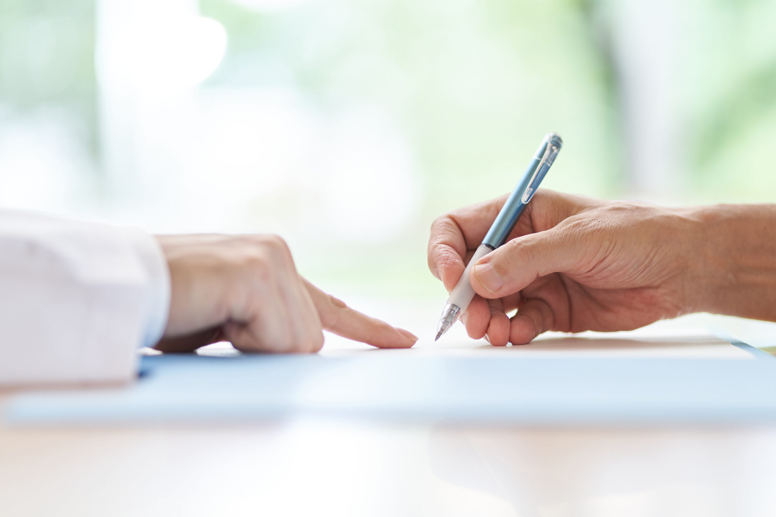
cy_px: 258
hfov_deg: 23.9
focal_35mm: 85
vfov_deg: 16.1
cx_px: 388
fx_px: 1832
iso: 200
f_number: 2
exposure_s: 1/100
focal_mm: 85
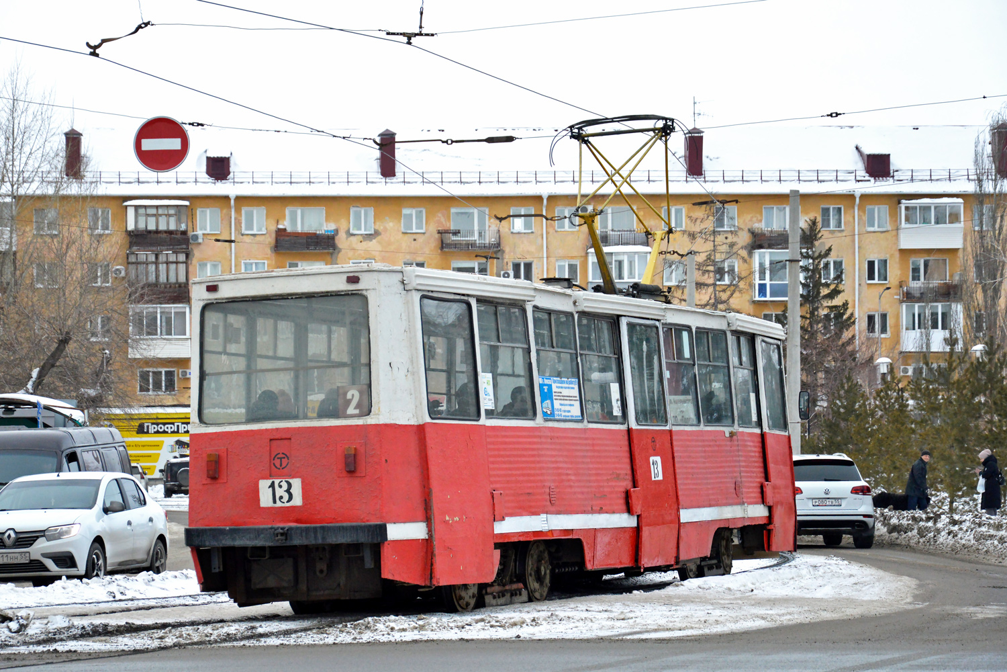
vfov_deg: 11.4
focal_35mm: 120
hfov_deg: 17.1
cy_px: 336
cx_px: 504
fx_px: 3356
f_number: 5.6
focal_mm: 80
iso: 800
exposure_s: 1/500
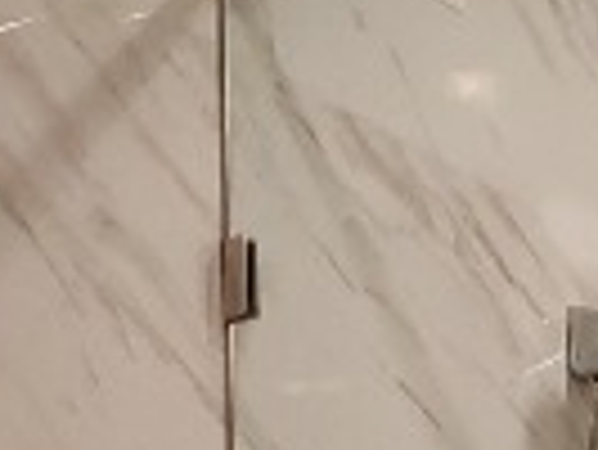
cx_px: 818
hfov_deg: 15.5
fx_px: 2075
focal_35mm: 120
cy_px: 1008
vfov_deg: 10.9
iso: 400
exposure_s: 1/33
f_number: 2.2
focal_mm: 1.96
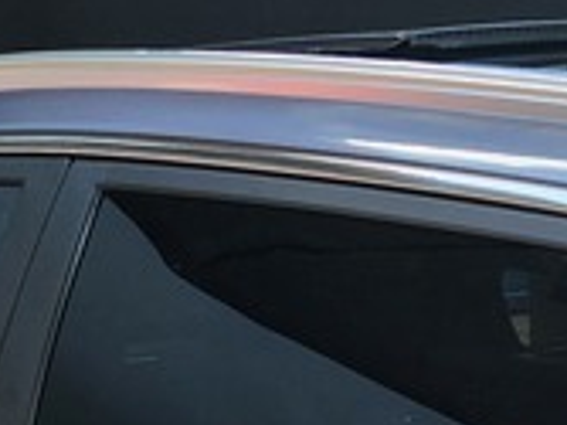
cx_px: 845
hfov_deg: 13.2
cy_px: 952
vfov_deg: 9.5
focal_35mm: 141
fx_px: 2308
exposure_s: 1/180
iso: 64
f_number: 1.8
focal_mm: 5.4
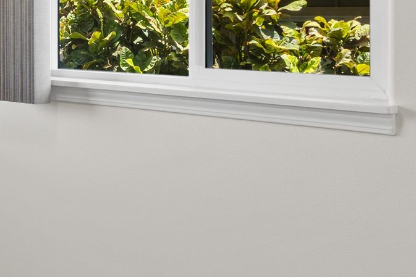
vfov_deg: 18.2
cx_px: -104
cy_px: 2
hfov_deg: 24.6
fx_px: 844
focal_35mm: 73
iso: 100
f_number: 8
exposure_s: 1/5
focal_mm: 16
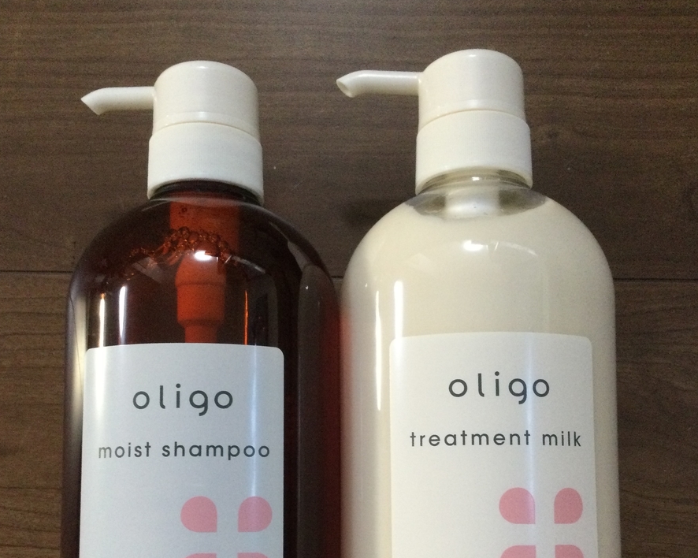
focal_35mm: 41
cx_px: 346
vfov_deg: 35.3
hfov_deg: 44.8
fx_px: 847
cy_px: 447
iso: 200
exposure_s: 1/24
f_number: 2.4
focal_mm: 3.3
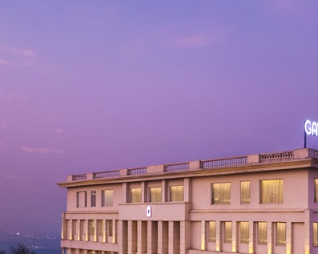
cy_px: 246
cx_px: 203
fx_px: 461
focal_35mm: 49
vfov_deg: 29.1
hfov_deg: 37.8
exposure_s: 1/25
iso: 100
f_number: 2.8
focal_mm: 8.38
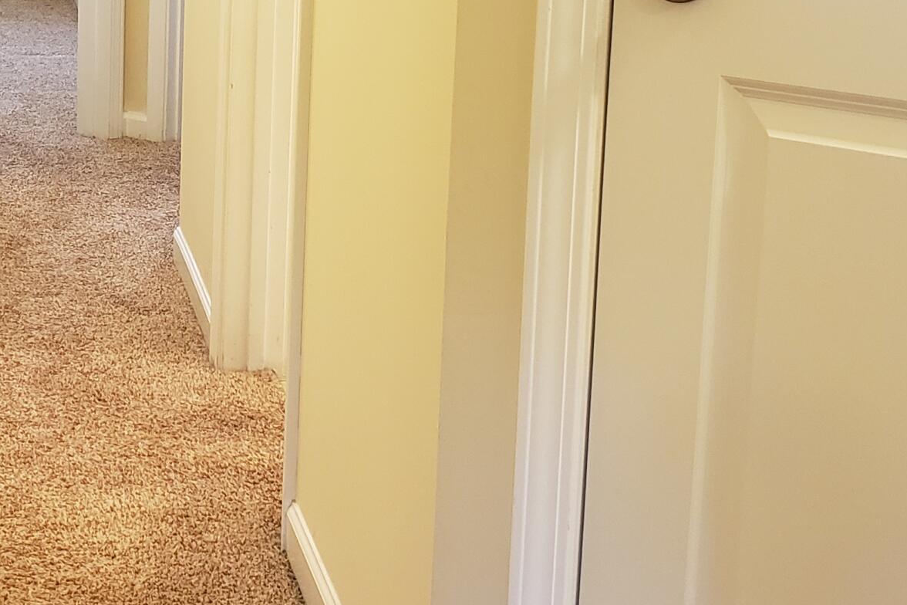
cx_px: 181
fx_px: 1738
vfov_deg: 19.4
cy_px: 59
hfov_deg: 28.6
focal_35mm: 69
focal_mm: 4.3
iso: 250
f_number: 2.4
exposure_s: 1/24
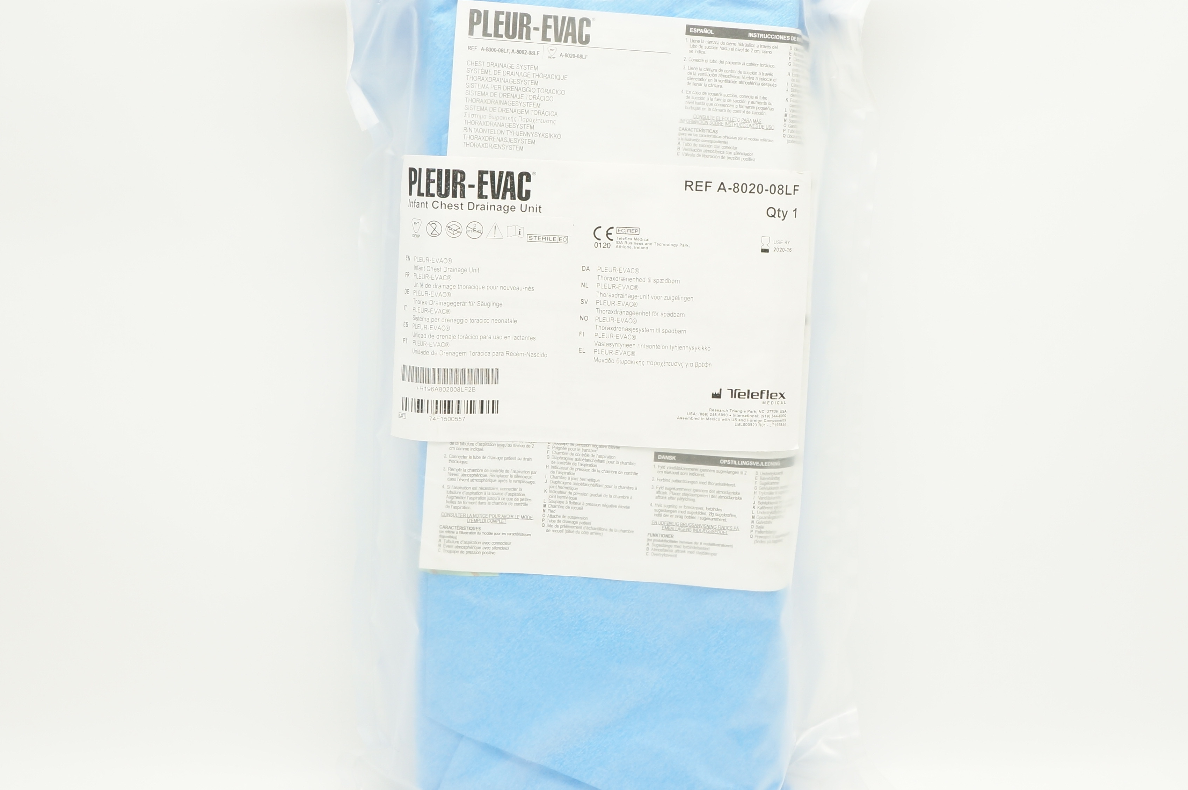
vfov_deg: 25.9
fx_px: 1714
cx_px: 629
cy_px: 375
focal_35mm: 52
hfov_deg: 38.2
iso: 400
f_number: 5.6
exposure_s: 1/60
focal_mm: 24
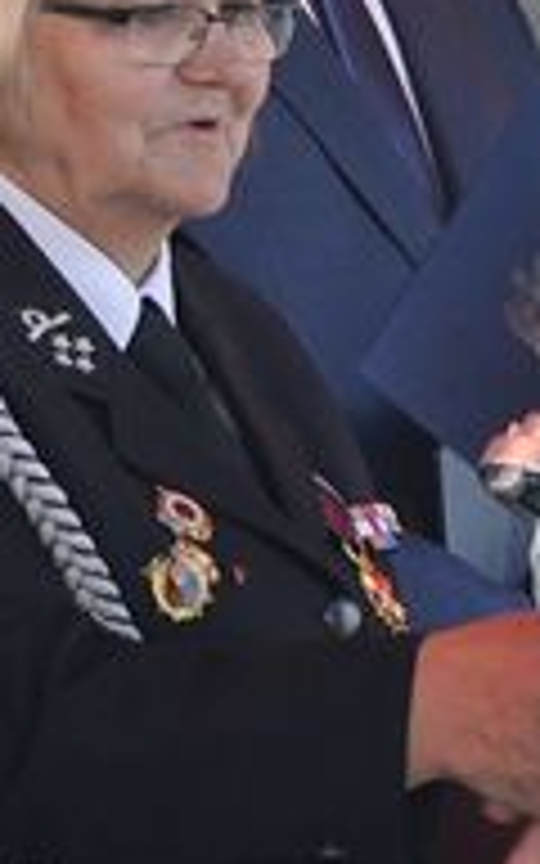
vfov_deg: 3.0
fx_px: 16724
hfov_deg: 1.8
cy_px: 349
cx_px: 292
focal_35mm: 710
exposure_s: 1/125
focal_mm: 105
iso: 400
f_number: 5.6
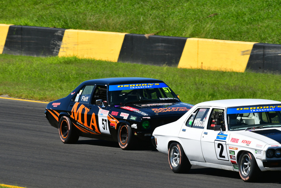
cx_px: 140
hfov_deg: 3.6
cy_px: 94
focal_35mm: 570
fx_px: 4451
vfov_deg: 2.4
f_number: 13
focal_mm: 380
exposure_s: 1/640
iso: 500
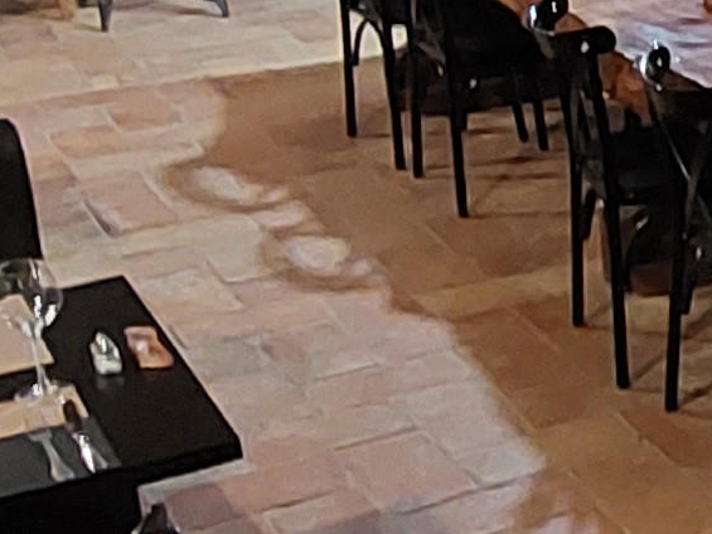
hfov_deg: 18.2
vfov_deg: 16.0
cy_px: 169
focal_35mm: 92
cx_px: 1152
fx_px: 1893
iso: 800
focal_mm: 1.74
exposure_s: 1/10
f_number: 2.2
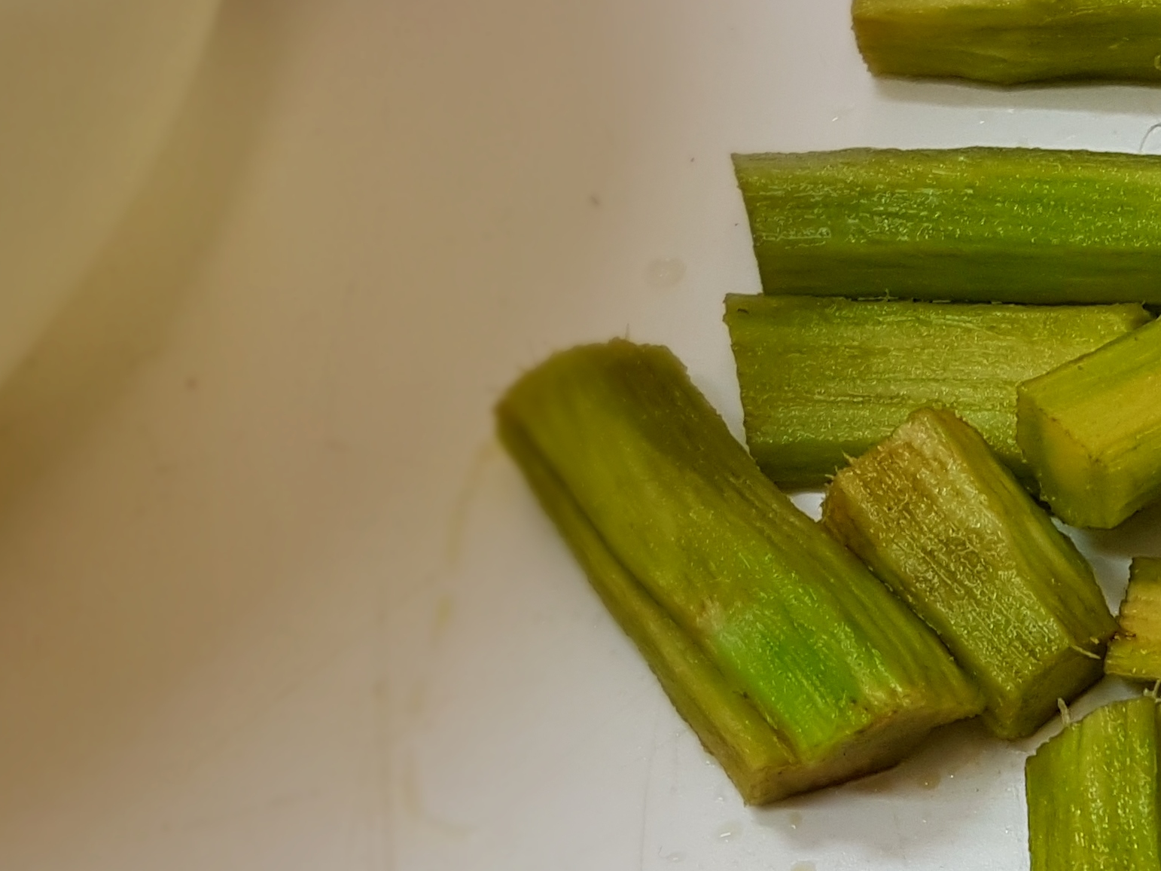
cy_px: 533
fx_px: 2280
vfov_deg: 21.6
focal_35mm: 68
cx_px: 1380
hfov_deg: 25.7
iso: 100
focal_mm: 4.2
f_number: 1.7
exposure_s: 1/50
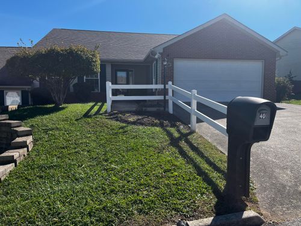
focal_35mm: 26
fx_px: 226
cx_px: 150
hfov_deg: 67.3
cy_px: 113
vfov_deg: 53.1
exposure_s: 1/2410
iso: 50
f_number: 1.6
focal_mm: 5.1
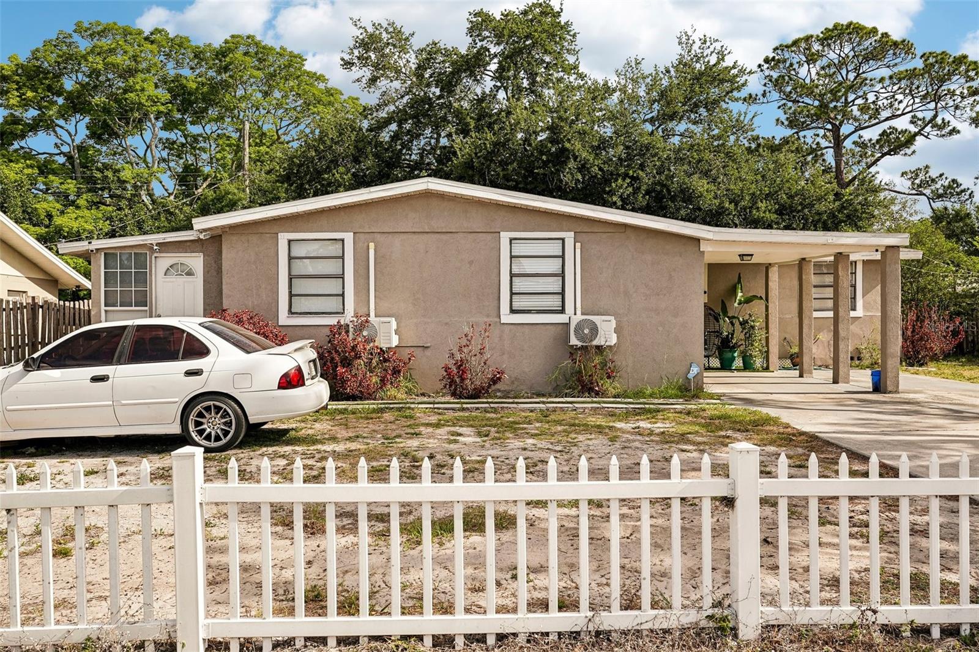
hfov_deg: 63.7
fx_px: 788
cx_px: 490
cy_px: 326
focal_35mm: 29
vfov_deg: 44.9
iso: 400
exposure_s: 1/640
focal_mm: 29
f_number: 8
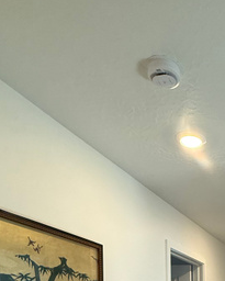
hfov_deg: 31.9
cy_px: 355
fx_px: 341
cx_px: 252
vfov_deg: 33.9
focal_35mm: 41
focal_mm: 2.22
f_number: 2.2
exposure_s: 1/120
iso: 200
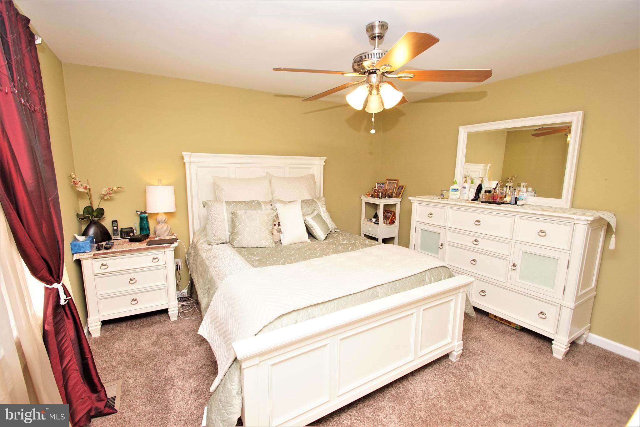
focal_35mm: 15
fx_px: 267
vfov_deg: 77.3
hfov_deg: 100.4
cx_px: 320
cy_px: 214
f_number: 5
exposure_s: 1/60
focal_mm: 10
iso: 800
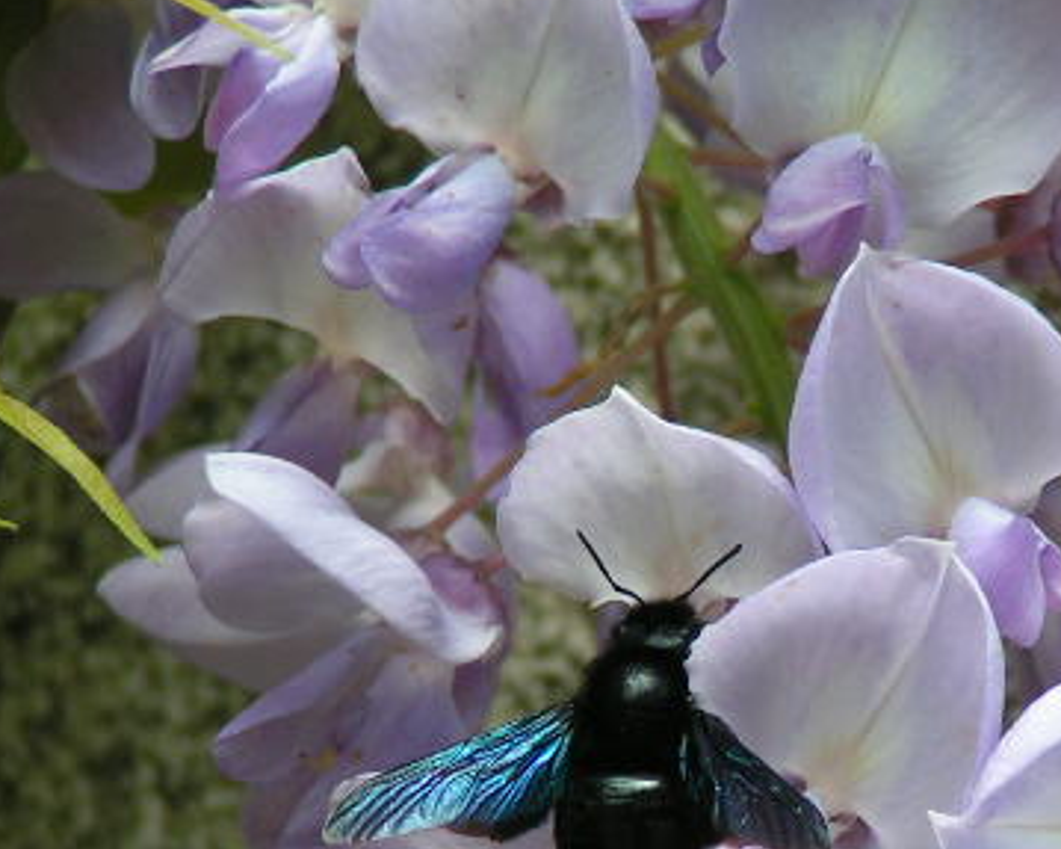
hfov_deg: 5.1
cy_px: 686
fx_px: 11804
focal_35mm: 376
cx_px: 786
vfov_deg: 4.1
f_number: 3.5
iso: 80
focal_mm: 33
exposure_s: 1/250
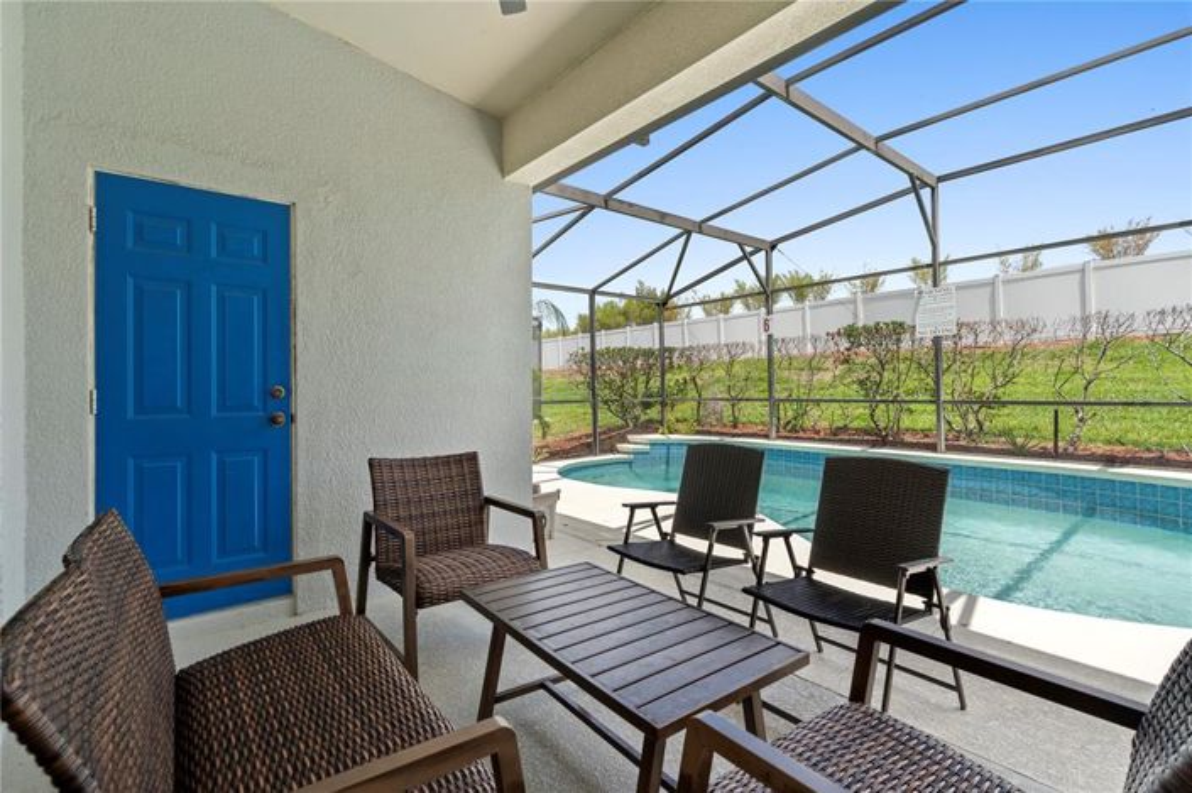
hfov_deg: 96.8
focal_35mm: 16
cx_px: 596
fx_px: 529
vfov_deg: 73.7
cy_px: 396
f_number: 8
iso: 800
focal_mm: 16
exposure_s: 1/125
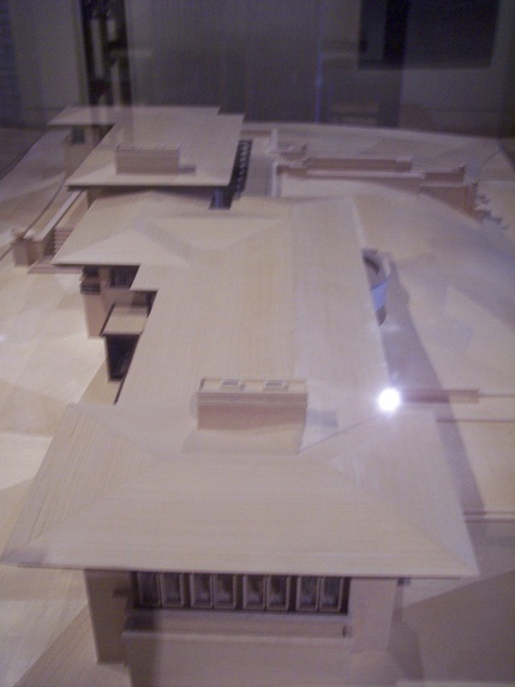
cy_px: 344
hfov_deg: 36.8
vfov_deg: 47.9
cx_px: 258
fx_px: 774
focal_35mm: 39
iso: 200
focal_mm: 8
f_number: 3.4
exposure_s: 1/15
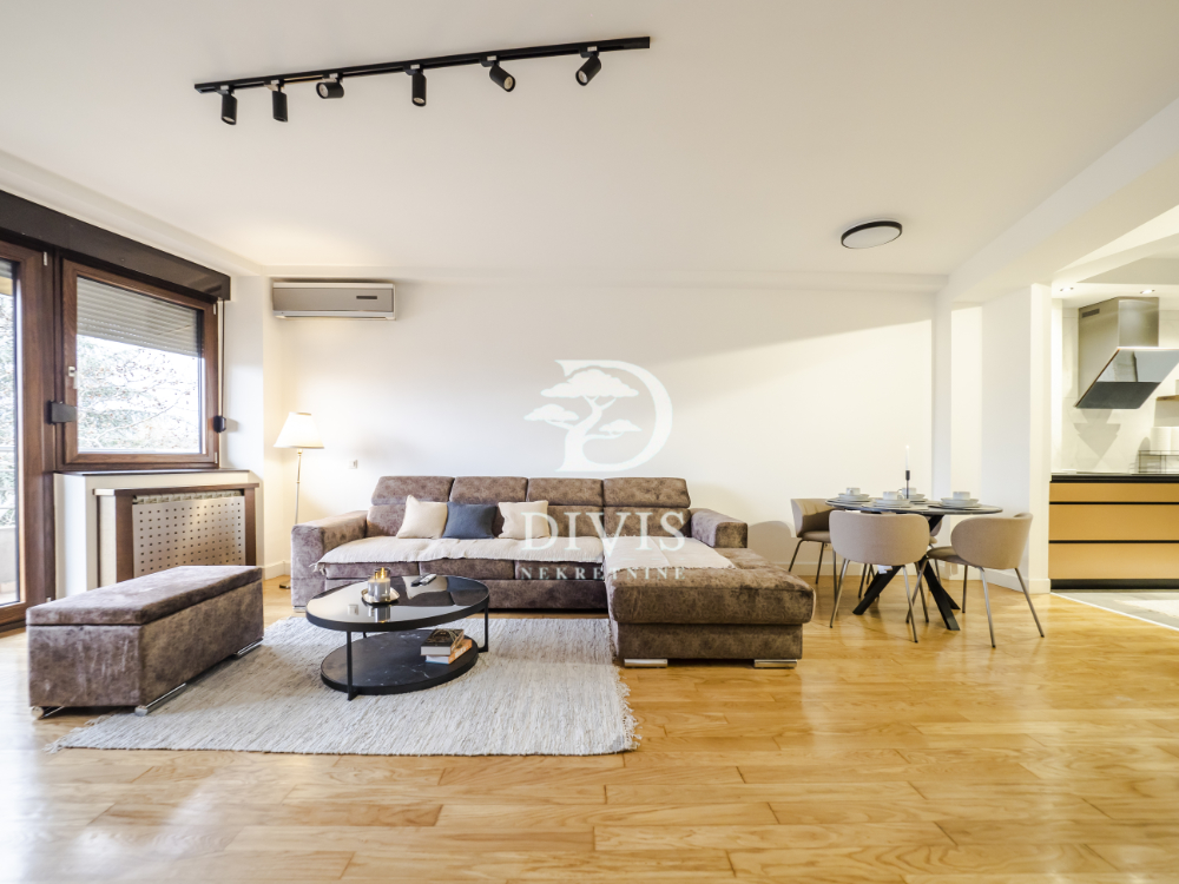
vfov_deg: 85.7
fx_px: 477
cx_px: 590
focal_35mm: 14
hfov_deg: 102.1
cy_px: 442
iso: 400
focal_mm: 7
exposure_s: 1/25
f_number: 4
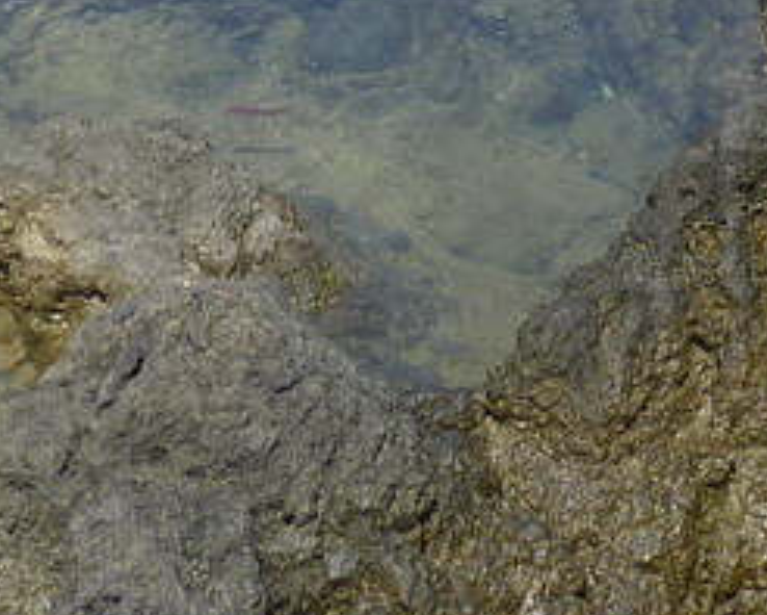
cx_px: 583
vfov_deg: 10.1
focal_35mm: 137
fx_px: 3111
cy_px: -762
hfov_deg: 14.0
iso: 80
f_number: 2.8
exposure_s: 1/500
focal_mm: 4.8
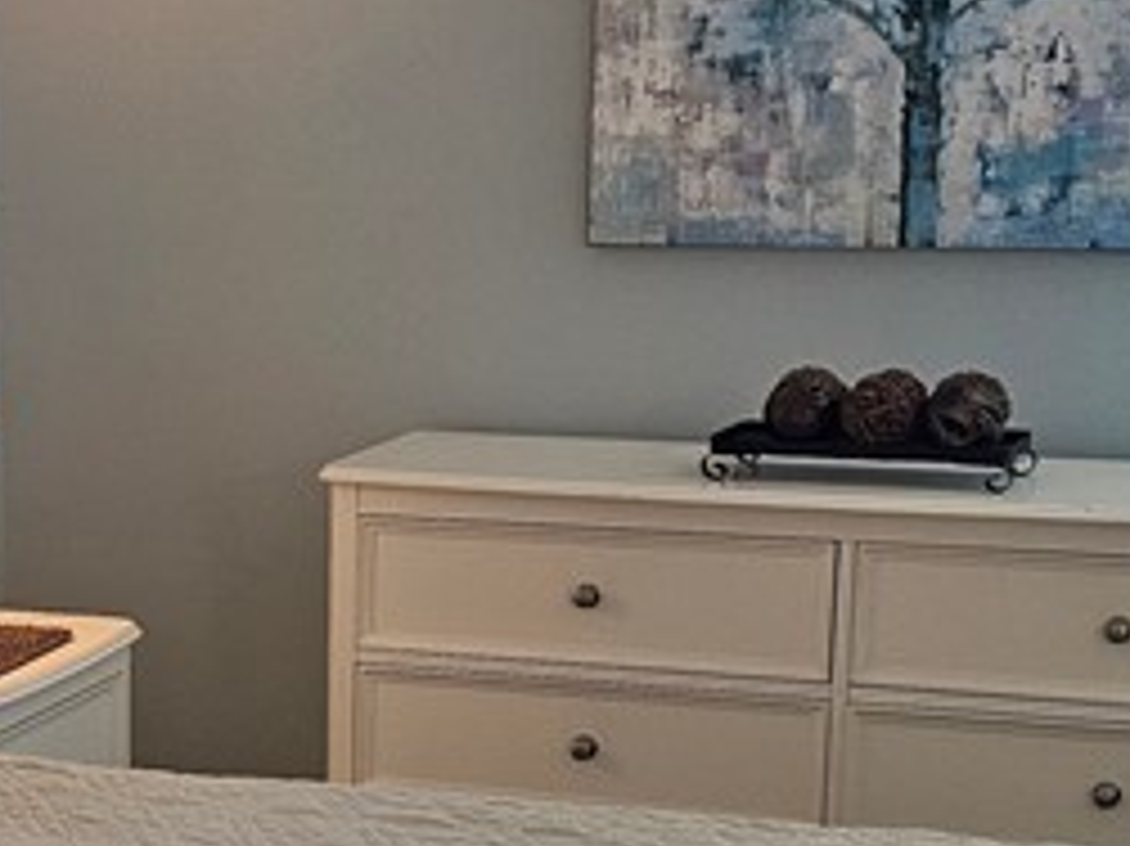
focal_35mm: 94
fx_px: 3067
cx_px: 41
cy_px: 752
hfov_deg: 20.3
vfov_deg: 15.5
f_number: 1.7
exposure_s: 1/120
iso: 320
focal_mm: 6.3
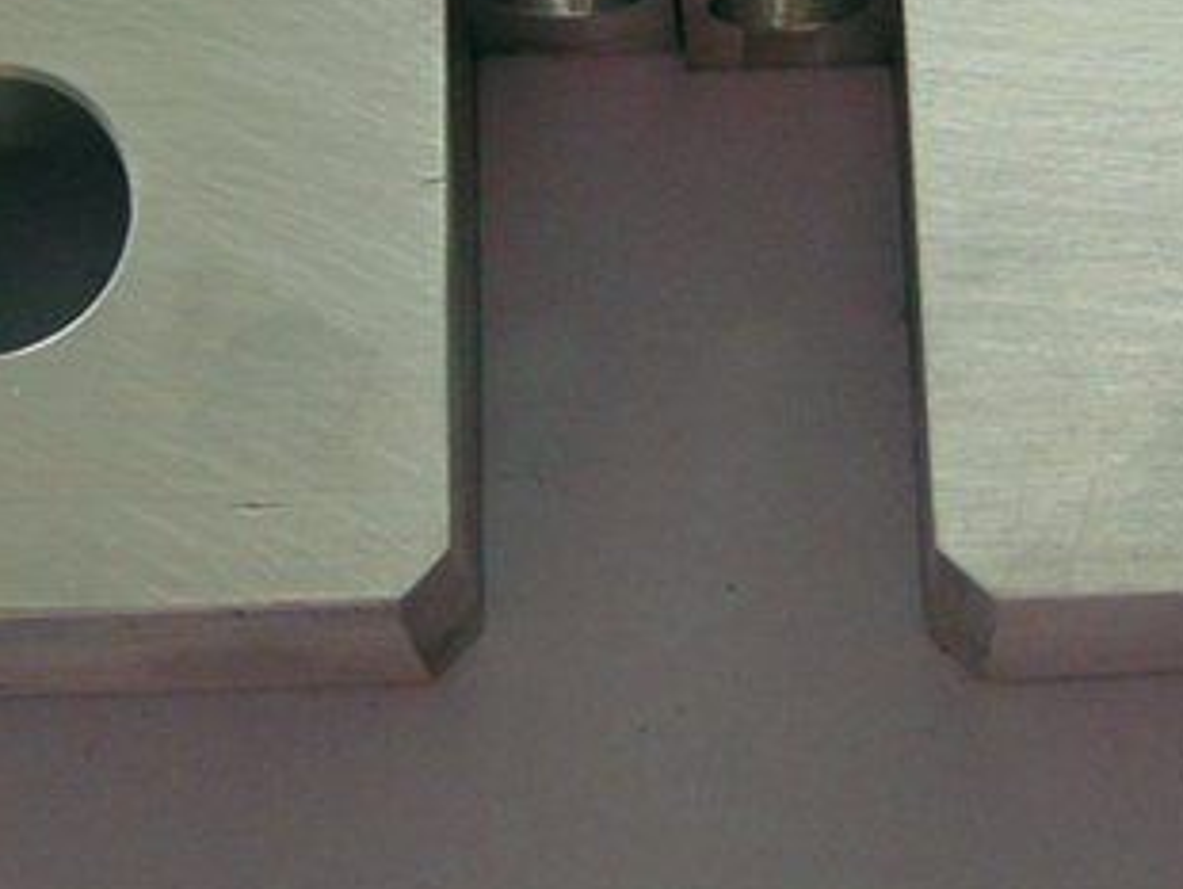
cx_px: 782
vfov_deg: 11.3
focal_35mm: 129
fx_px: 4412
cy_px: -198
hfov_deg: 15.2
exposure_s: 1/30
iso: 100
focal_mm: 9
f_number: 3.5
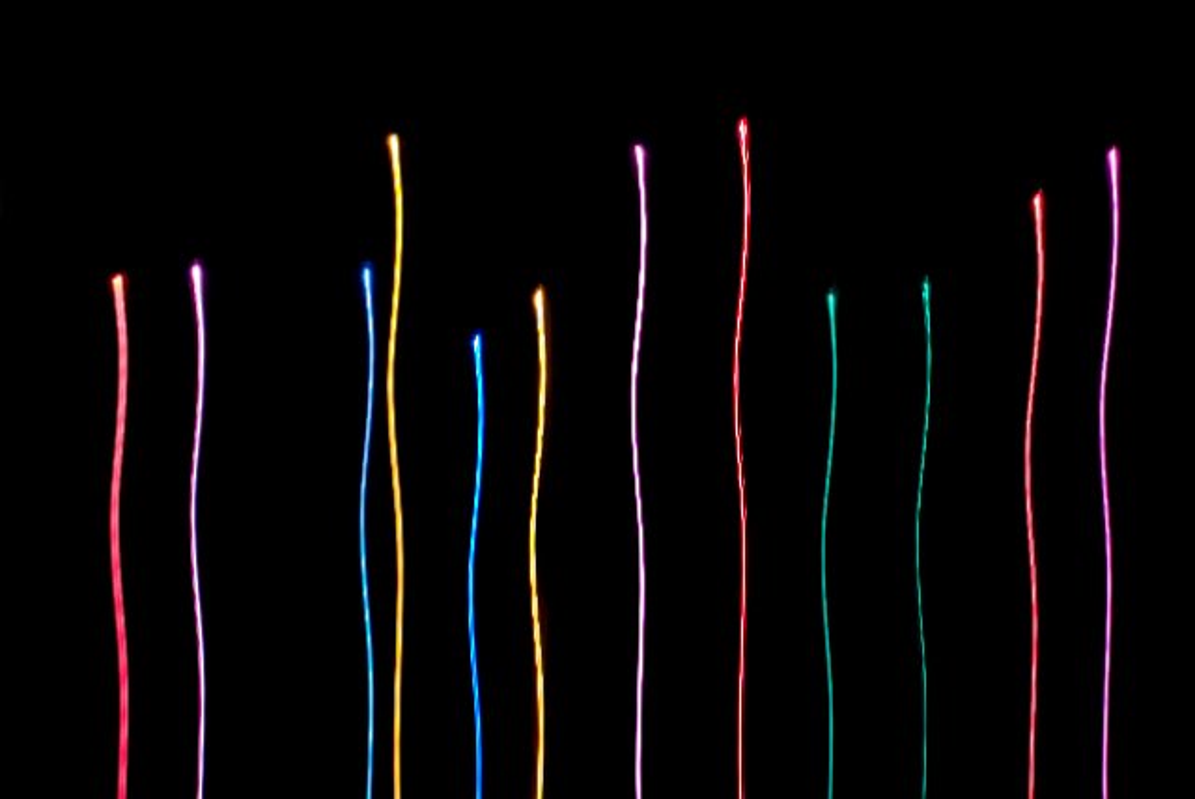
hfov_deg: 27.0
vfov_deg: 18.2
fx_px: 2492
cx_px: 598
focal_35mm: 75
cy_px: 400
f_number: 8
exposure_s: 1/1.67
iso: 100
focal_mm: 50
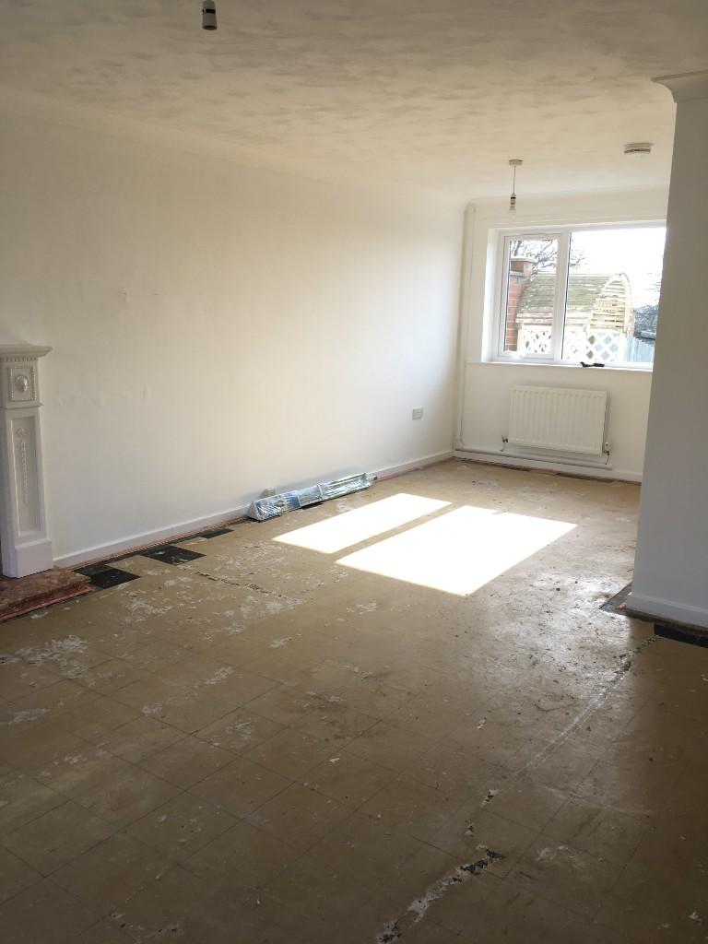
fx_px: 791
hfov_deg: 48.2
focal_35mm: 29
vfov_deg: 61.7
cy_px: 472
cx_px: 354
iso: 25
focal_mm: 4.15
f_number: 2.2
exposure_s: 1/132
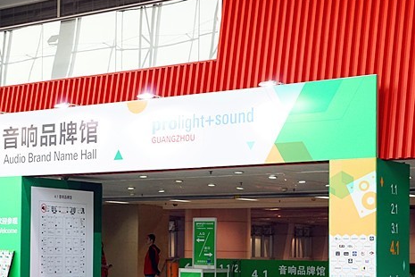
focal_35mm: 86
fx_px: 991
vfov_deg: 15.8
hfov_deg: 23.2
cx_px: 71
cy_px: 210
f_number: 5.6
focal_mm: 50
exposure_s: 1/125
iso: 1250
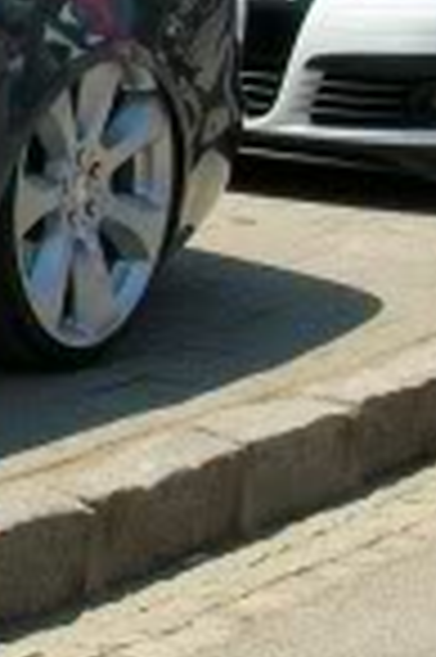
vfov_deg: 10.6
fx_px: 3532
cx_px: -715
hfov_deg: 6.6
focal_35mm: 194
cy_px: 234
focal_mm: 5.7
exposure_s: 1/348
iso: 80
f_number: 5.5
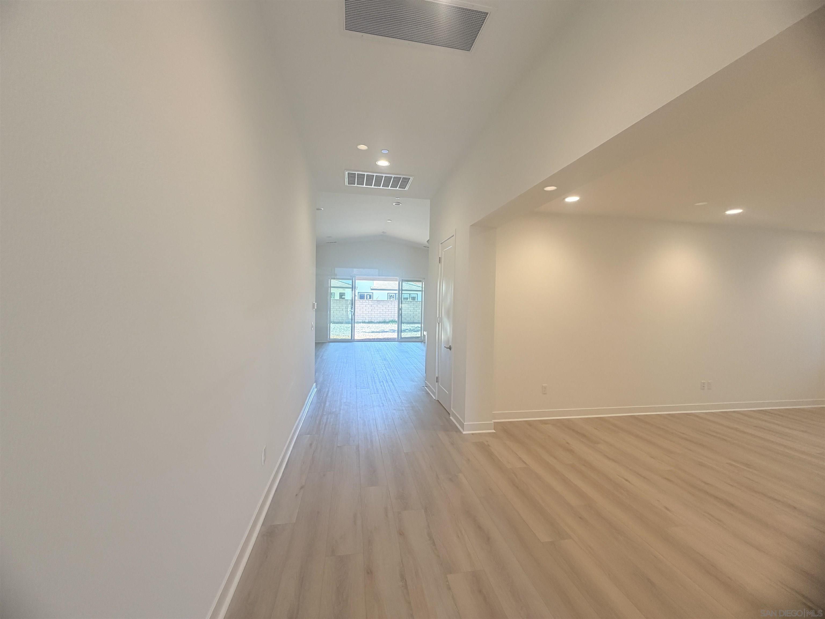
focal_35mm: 14
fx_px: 334
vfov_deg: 85.7
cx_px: 412
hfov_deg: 102.1
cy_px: 310
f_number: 2.2
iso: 160
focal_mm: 2.22
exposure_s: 1/120
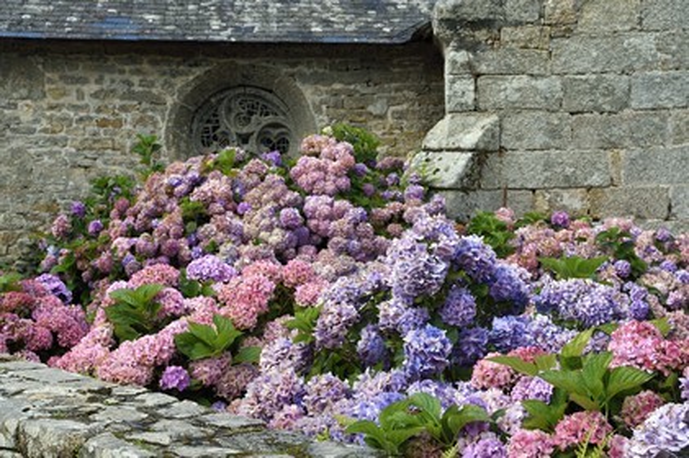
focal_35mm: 70
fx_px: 1339
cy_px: 229
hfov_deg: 28.9
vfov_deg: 19.4
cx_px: 344
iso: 200
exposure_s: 1/60
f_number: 14
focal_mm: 70
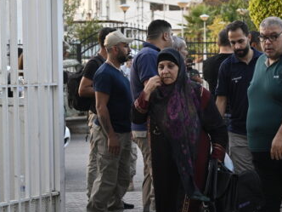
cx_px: 245
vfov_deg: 14.8
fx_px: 815
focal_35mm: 100
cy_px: 123
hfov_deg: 19.3
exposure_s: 1/250
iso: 800
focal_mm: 54
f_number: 4.5
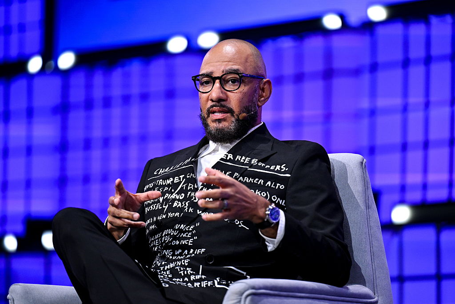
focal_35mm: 200
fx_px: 2528
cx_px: 228
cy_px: 152
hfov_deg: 10.3
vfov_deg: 6.9
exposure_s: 1/500
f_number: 2.8
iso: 1600
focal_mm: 200
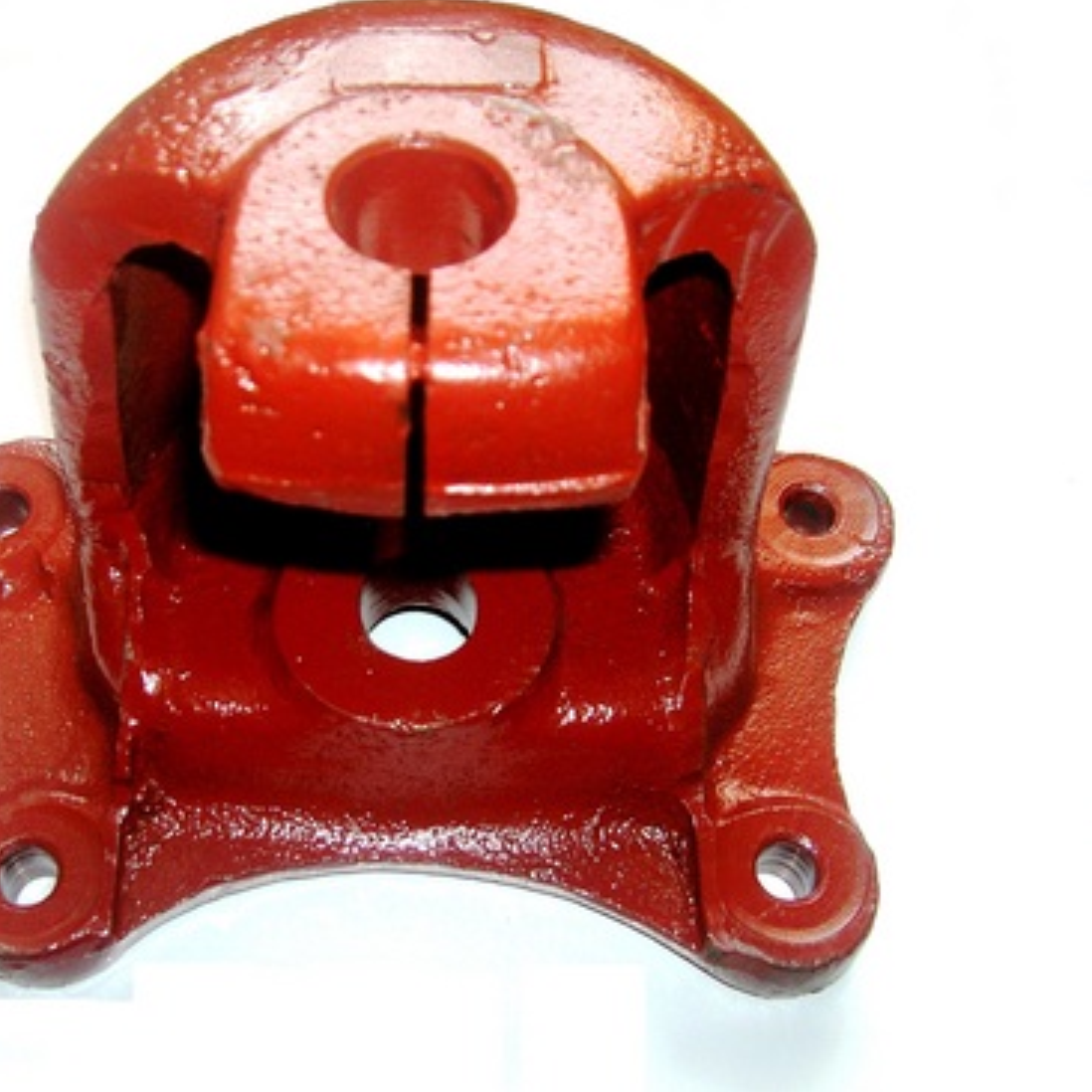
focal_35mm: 41
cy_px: 543
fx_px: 1463
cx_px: 397
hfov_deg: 40.6
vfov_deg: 40.9
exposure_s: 1/60.1
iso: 50
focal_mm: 5.7
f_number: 2.9
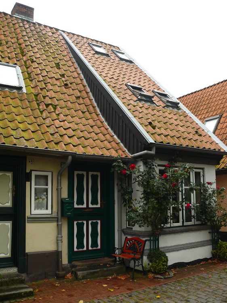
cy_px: 152
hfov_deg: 40.7
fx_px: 306
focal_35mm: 35
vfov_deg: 52.6
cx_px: 114
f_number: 2.8
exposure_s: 1/125
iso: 160
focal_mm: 7.4
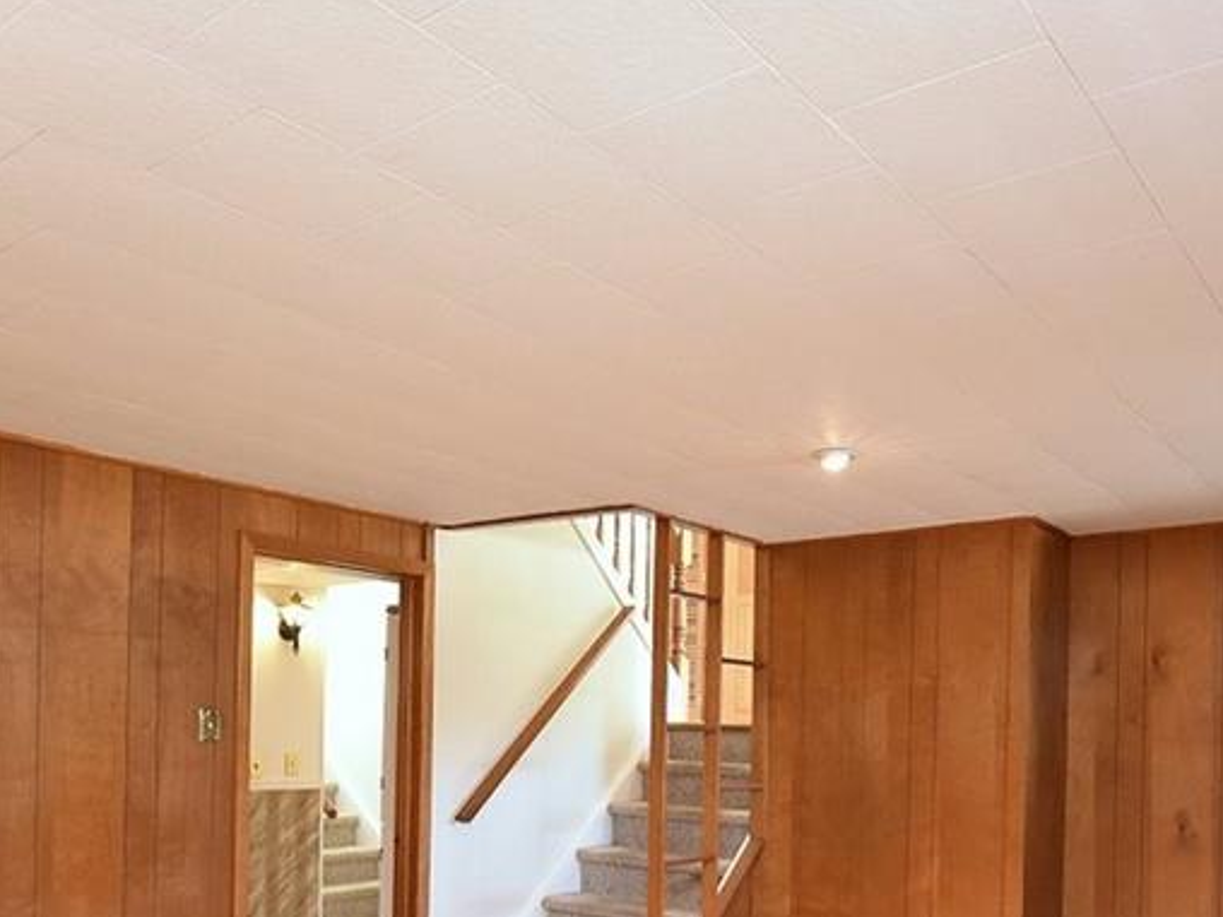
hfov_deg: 58.3
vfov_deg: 43.0
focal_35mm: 31
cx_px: 648
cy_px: 755
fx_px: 1095
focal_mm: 16
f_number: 4
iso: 3200
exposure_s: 1/60
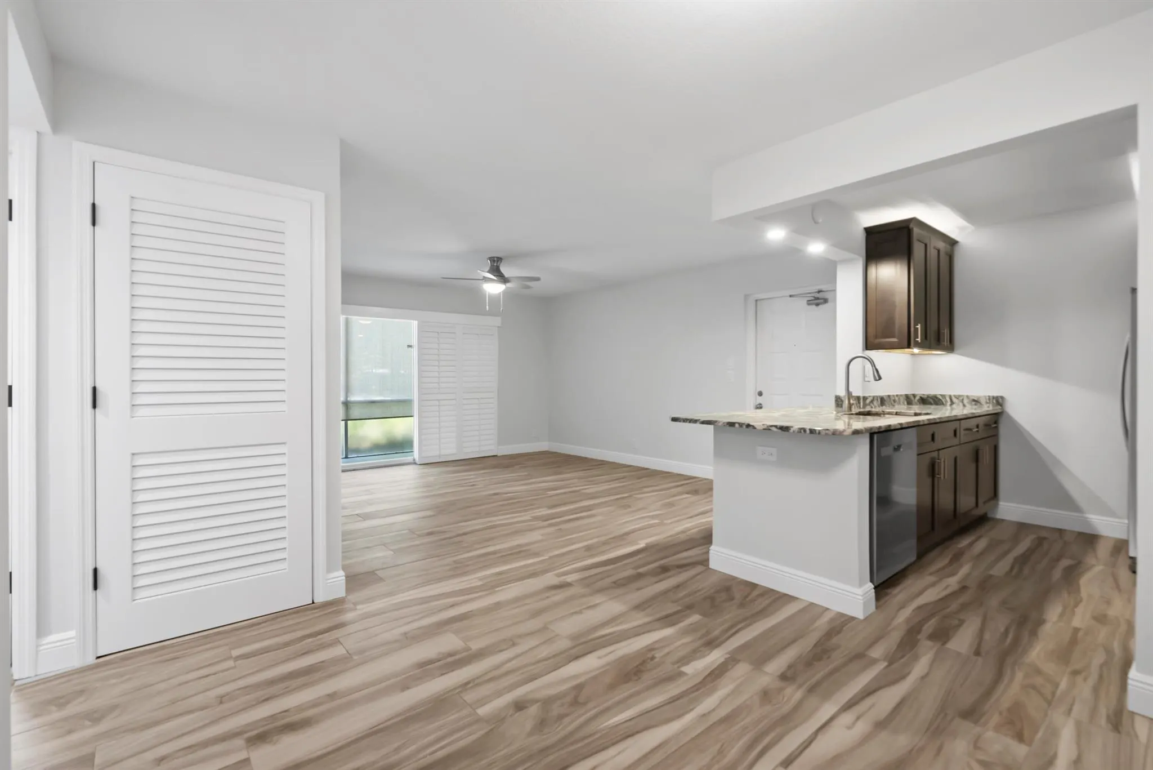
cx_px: 576
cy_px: 385
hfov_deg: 96.7
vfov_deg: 73.8
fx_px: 513
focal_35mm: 16
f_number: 8
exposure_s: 1/1.67
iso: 1600
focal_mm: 16
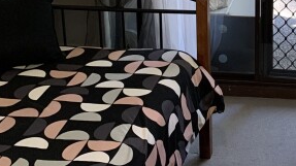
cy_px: -52
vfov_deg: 14.6
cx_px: 306
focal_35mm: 79
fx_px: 620
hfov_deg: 25.4
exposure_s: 1/50
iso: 250
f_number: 1.8
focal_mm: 4.25
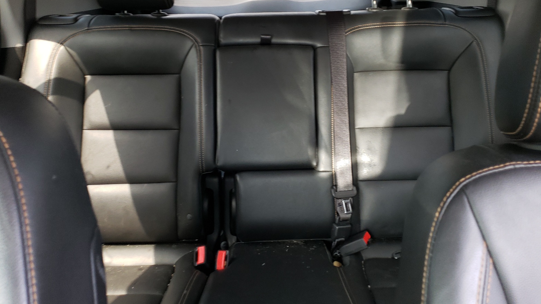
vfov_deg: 39.8
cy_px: 107
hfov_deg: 66.1
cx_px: 271
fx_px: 416
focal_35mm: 29
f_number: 1.5
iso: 90
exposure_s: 1/60.2
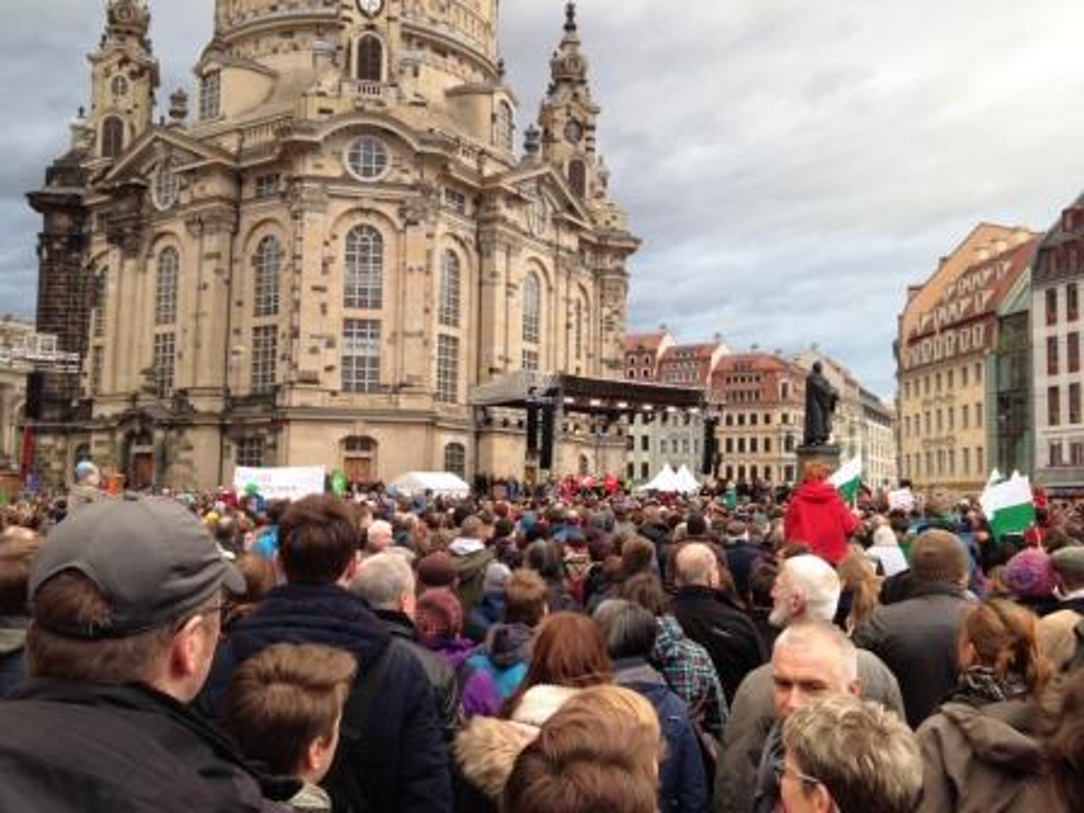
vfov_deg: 42.9
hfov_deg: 55.4
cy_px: 406
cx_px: 542
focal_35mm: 33
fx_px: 1033
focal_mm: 4.12
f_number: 2.4
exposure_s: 1/120
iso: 50
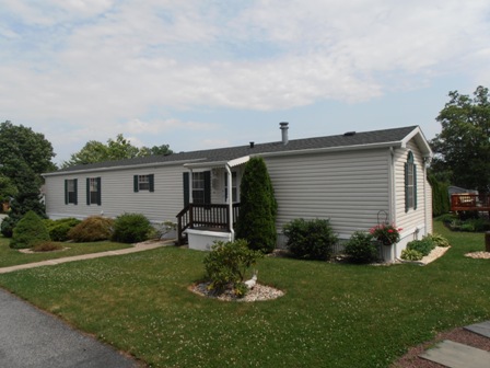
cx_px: 245
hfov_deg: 71.6
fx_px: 340
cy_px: 184
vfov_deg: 56.8
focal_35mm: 24
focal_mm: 4.2
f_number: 7.9
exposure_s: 1/320
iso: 80
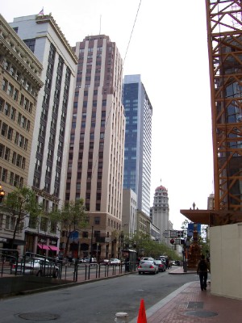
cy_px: 162
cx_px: 121
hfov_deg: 38.7
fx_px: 345
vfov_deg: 50.1
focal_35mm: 37
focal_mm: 5.6
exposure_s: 1/350
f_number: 5.6
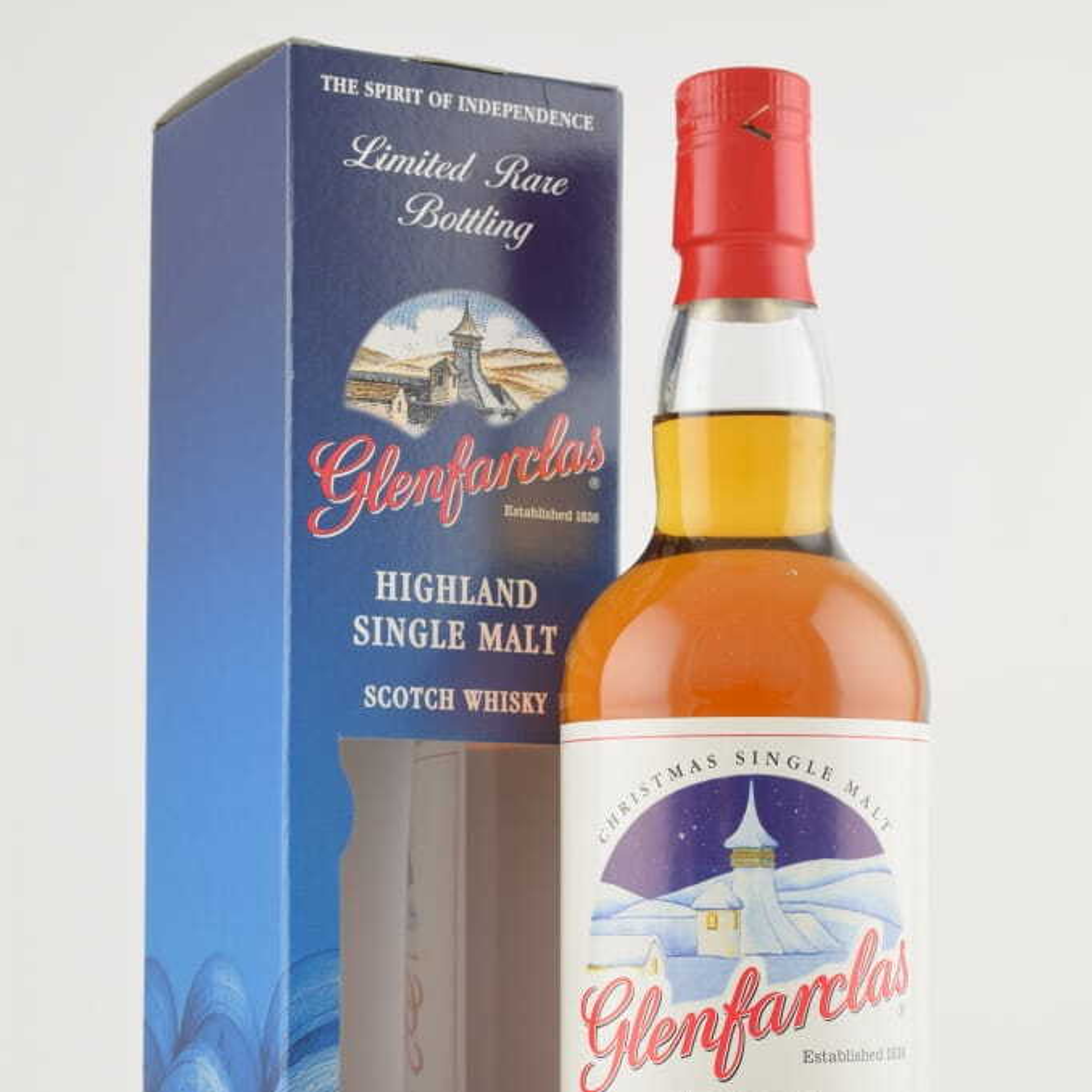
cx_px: 548
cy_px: 781
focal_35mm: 77
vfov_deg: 22.3
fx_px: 2748
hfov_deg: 22.5
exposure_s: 1/13
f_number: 10
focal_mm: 40
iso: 100
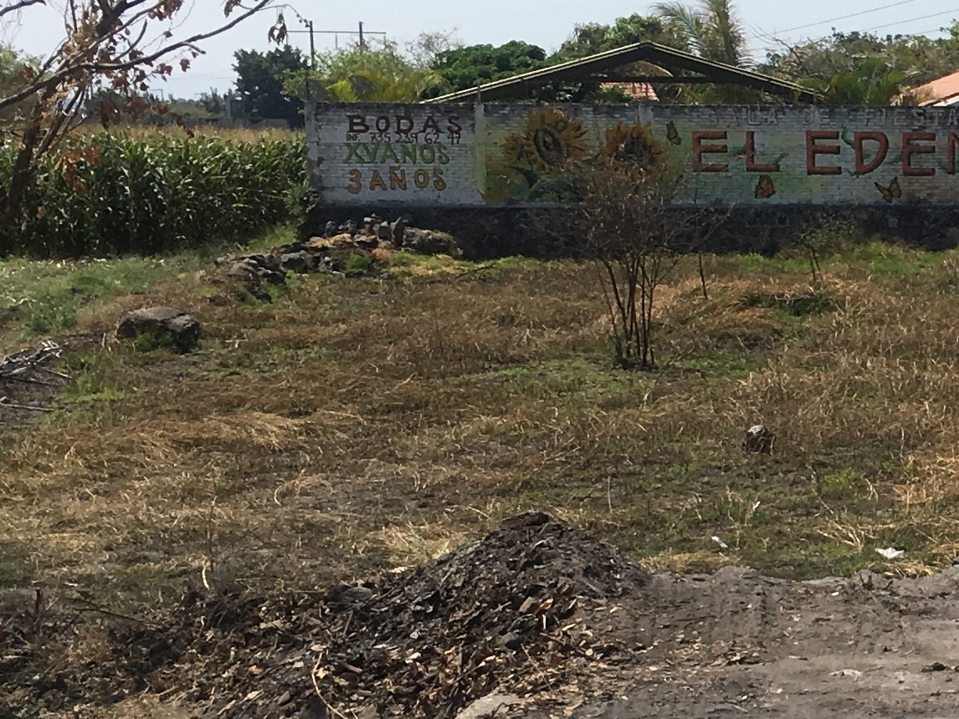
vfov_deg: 14.5
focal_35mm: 102
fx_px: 2826
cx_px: 1366
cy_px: 469
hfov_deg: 17.6
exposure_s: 1/2079
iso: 25
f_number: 2.2
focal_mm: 4.15
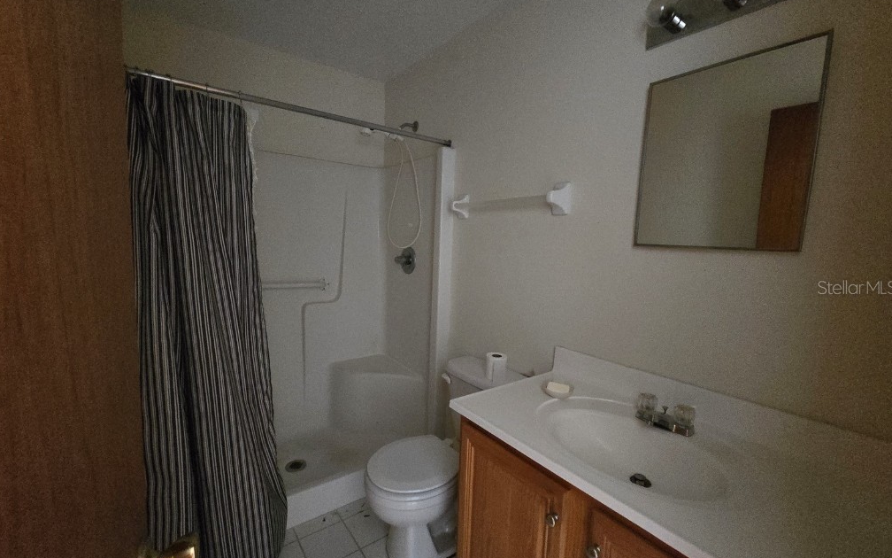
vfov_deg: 78.6
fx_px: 340
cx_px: 448
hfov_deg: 105.3
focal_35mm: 14
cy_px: 287
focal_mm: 2.2
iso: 1250
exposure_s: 1/30
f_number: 2.2
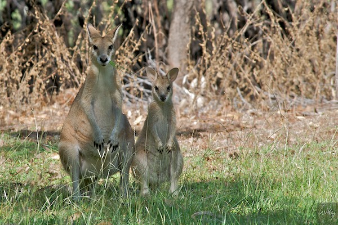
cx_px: 169
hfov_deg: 3.4
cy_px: 112
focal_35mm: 600
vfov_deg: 2.3
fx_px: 5633
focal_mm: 400
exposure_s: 1/320
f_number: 9
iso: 320
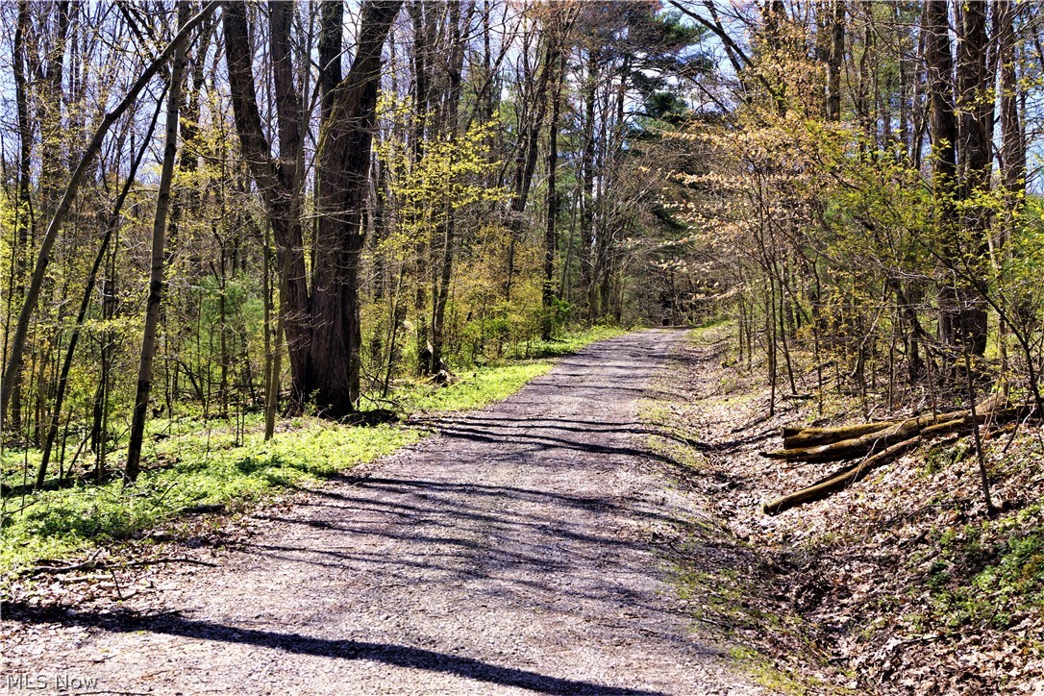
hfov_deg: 33.4
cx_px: 522
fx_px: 1740
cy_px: 348
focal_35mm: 60
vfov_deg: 22.6
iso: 100
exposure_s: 1/100
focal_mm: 40
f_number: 10
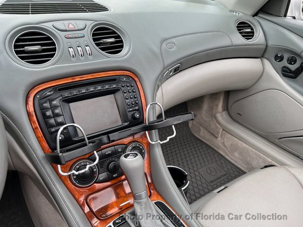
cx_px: 152
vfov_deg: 53.1
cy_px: 114
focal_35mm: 26
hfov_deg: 67.3
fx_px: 228
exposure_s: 1/552
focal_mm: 5.7
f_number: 1.5
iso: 50
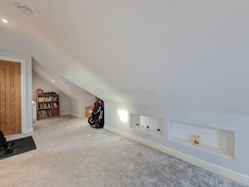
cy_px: 94
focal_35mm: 13
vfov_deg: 89.9
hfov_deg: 106.2
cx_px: 124
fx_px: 94
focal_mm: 2.2
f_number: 2.2
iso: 160
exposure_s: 1/50
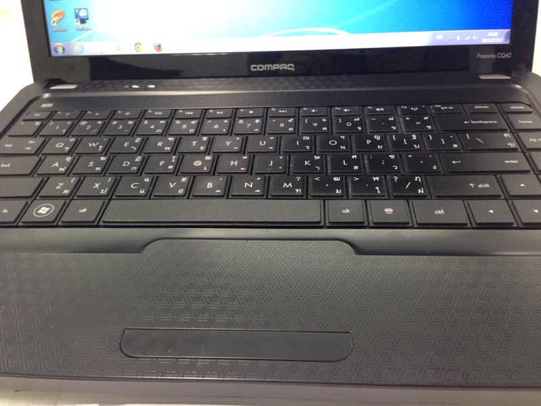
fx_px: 516
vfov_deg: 42.9
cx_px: 270
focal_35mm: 33
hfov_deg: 55.4
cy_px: 203
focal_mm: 4.12
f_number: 2.4
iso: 160
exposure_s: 1/20
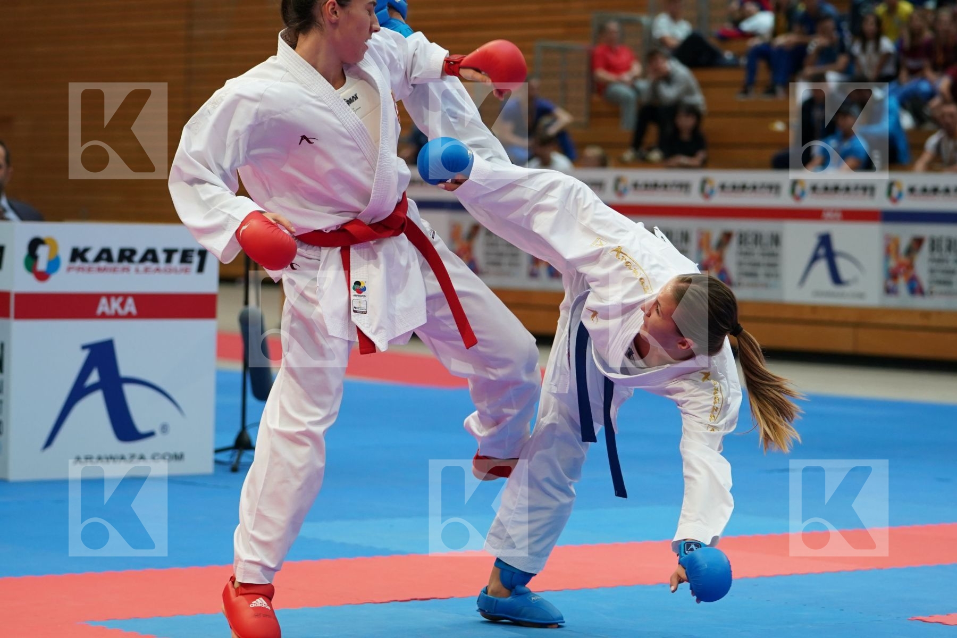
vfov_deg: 10.9
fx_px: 3349
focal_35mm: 126
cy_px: 319
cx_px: 478
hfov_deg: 16.3
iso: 1250
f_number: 2.8
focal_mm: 84
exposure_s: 1/800
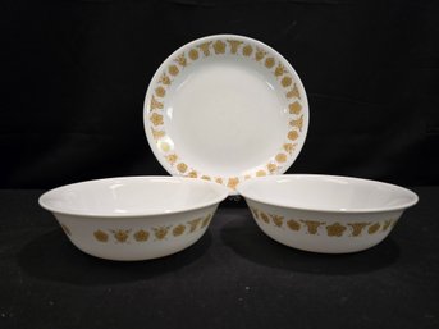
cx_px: 220
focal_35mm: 23
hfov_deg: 73.9
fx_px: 292
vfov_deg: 58.8
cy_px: 164
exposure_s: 1/120
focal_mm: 6.3
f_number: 1.7
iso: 400
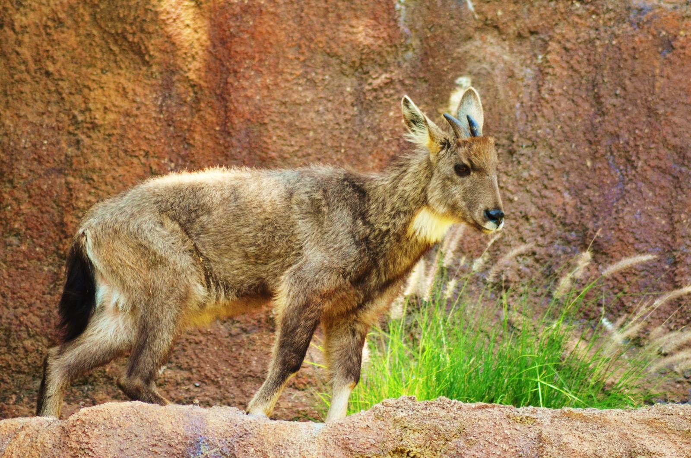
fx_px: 8620
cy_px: 229
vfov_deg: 3.0
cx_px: 346
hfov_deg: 4.6
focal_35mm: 450
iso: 800
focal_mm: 300
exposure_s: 1/500
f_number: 5.6
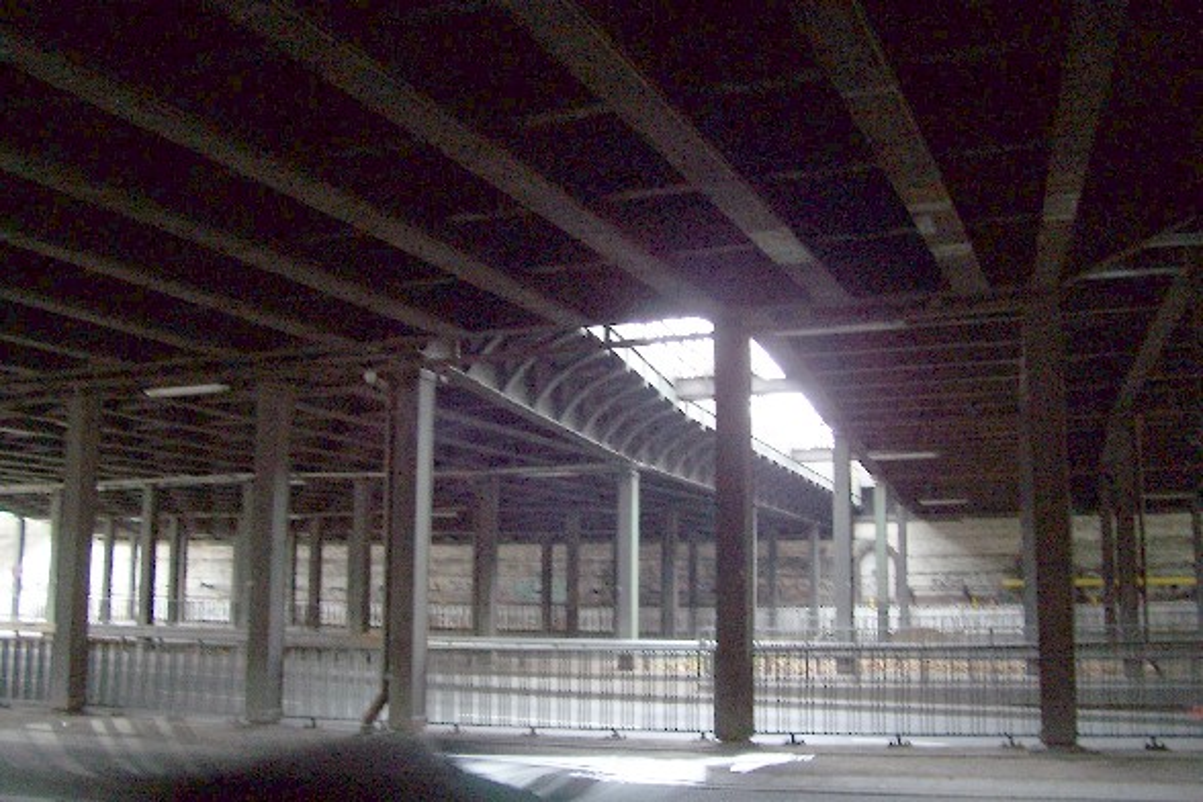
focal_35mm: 34
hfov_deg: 55.8
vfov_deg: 38.9
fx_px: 1136
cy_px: 401
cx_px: 602
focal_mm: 5.6
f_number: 2.7
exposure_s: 1/8
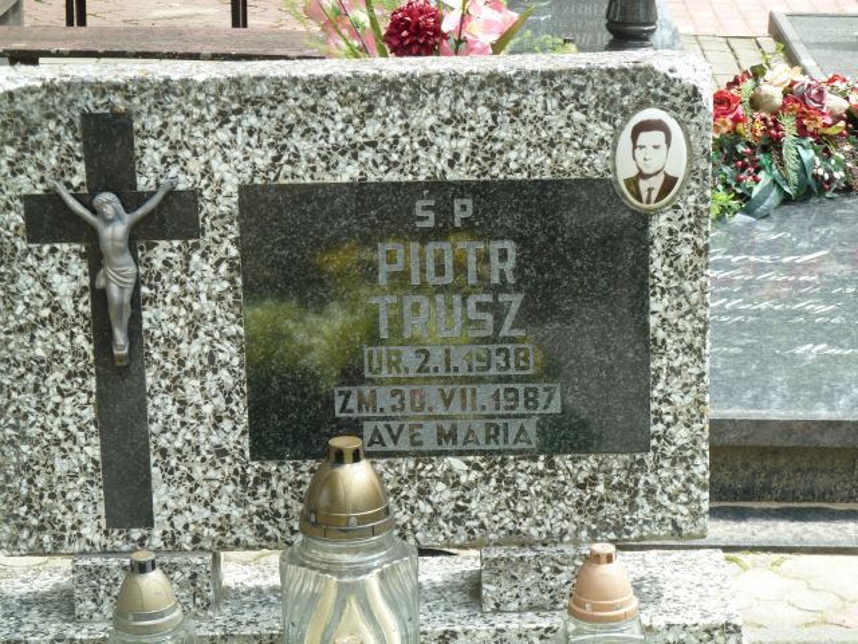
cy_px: 322
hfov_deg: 18.9
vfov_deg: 14.2
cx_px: 429
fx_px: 2578
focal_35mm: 104
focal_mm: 17
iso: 80
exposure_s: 1/125
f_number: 4.3
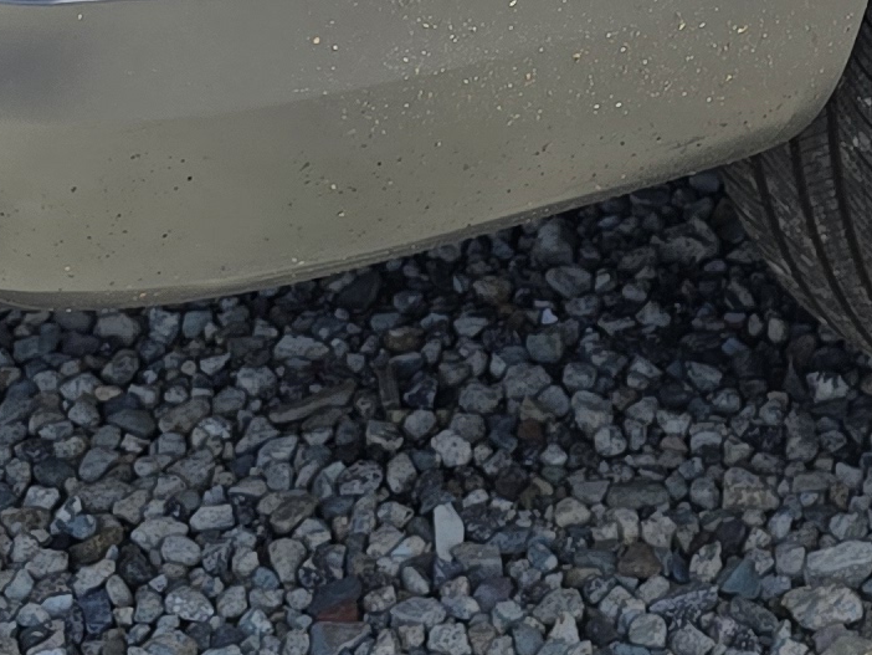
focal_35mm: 131
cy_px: -1039
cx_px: 856
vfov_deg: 9.7
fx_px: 3301
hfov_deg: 14.8
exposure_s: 1/493
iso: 12
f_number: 1.7
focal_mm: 6.3
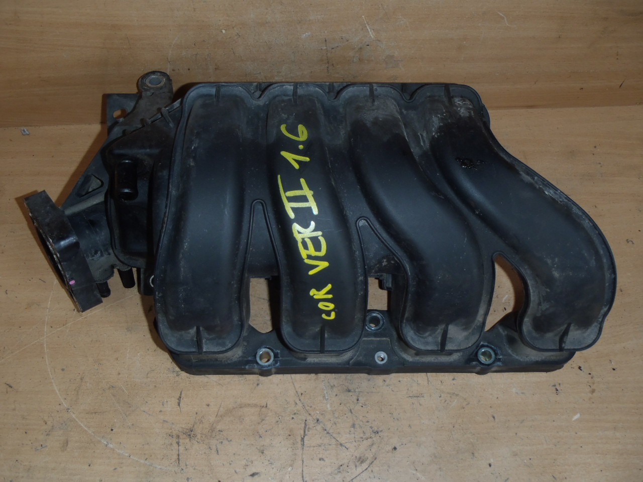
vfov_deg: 37.7
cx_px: 322
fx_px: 706
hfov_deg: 49.0
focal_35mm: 38
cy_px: 241
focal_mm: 6.83
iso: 100
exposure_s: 1/40
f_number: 4.6
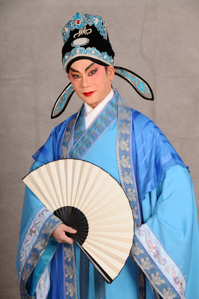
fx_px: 998
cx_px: 100
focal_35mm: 120
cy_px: 150
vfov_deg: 17.1
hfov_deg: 11.4
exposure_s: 1/250
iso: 200
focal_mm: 80
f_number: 7.1
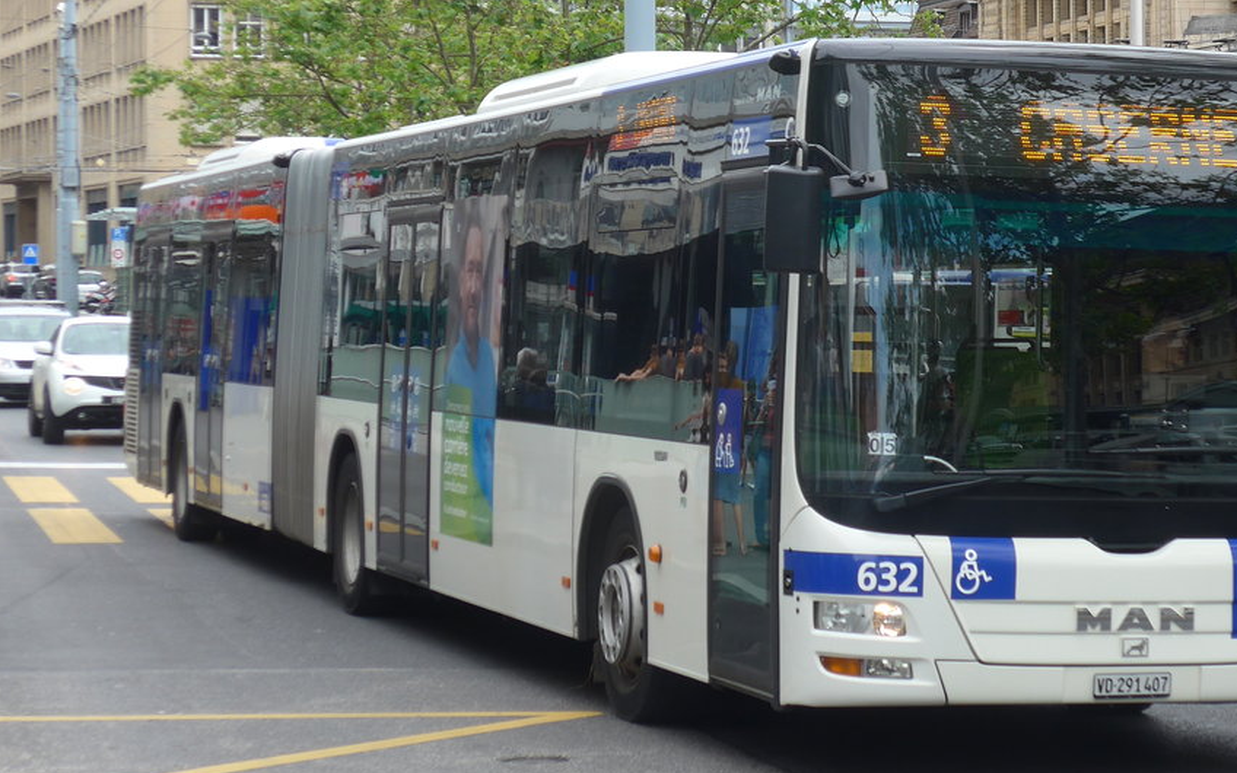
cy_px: 211
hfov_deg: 18.7
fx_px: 3742
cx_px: 862
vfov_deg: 11.8
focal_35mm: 111
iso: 80
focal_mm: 15
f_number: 4.2
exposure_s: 1/250
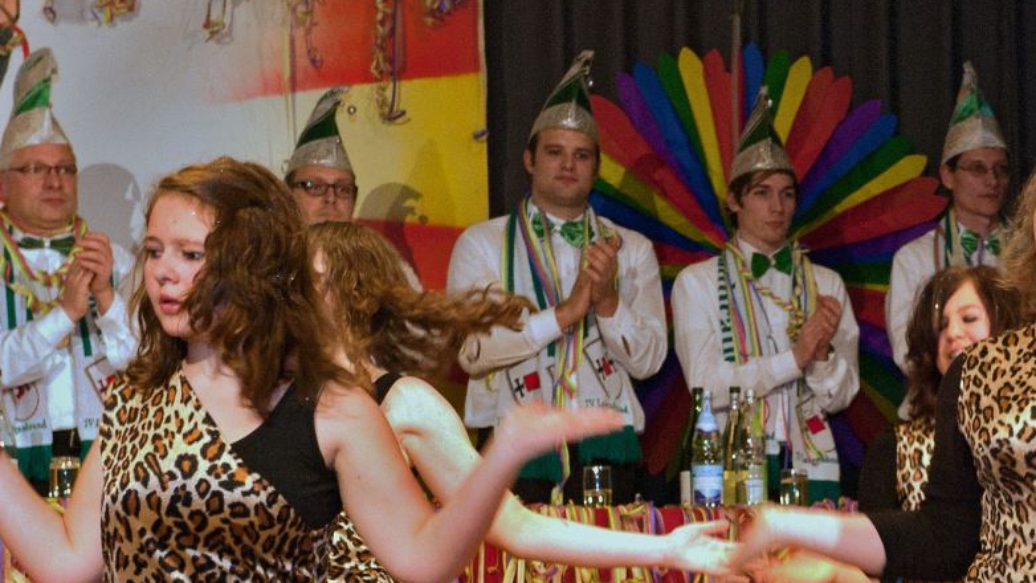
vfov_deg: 6.7
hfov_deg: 11.8
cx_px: 1049
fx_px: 4945
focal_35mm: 180
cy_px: 574
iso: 1600
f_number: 7.1
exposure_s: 1/125
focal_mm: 70
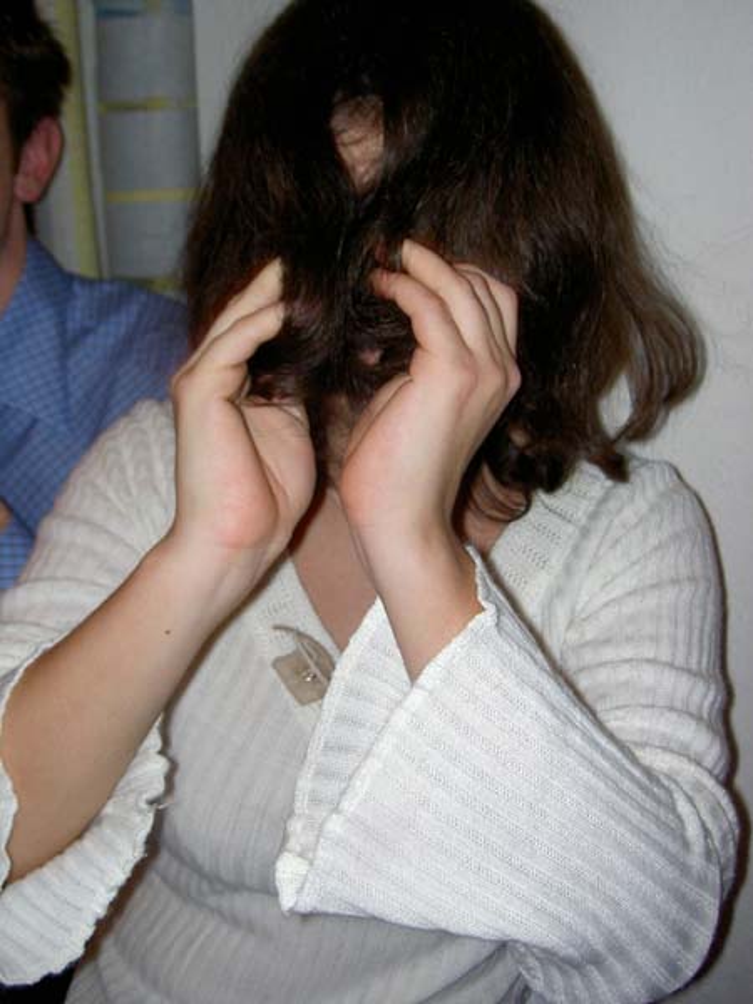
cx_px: 376
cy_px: 502
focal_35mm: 39
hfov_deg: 36.8
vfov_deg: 47.9
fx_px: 1131
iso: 100
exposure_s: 1/59.5
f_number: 2.8
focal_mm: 8
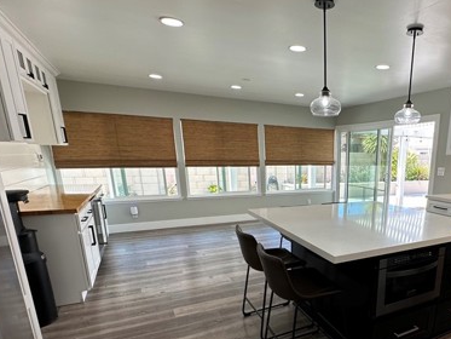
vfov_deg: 55.0
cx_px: 331
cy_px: 240
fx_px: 313
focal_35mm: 24
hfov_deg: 67.6
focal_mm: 2.22
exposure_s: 1/120
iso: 50
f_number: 2.2
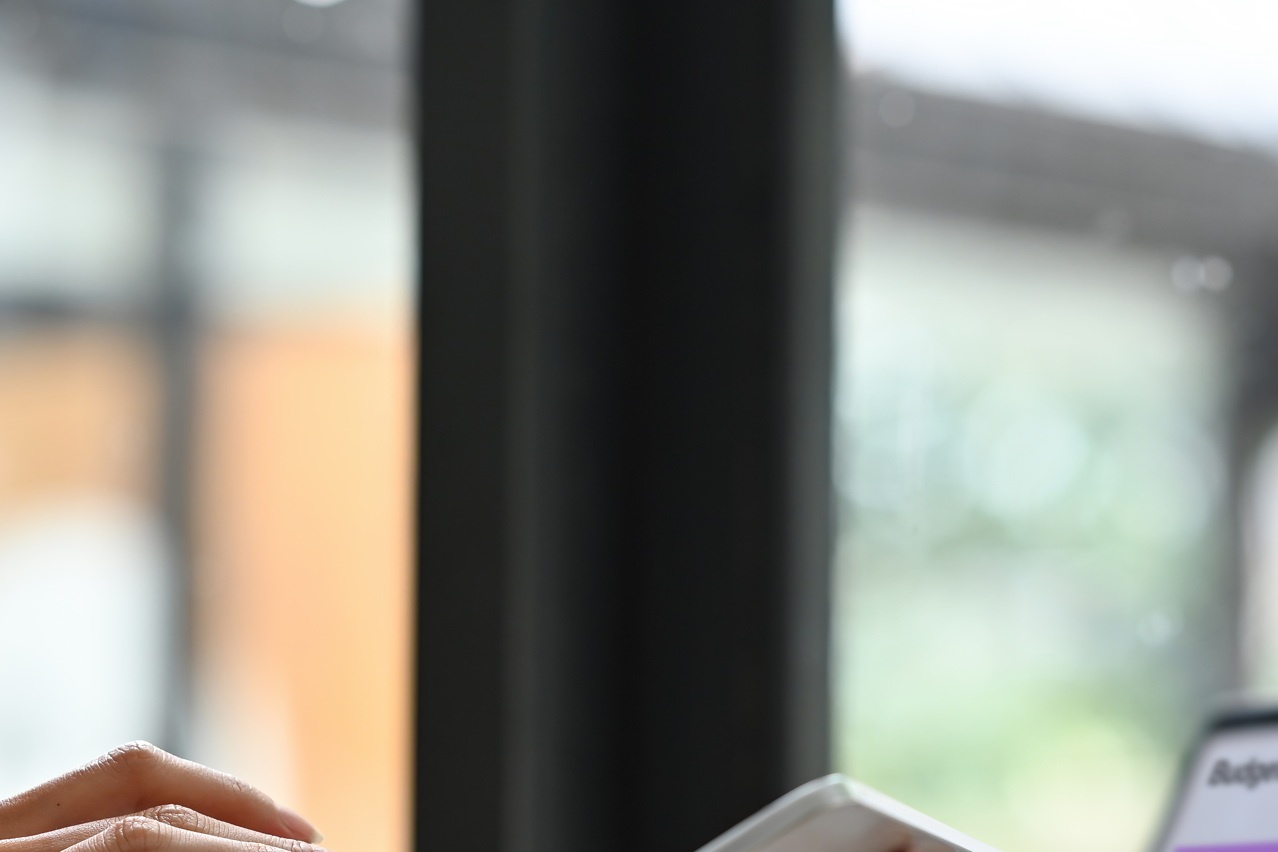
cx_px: 607
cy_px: 843
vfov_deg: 7.4
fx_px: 6567
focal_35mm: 185
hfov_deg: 11.1
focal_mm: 85
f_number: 2.8
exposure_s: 1/800
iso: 400
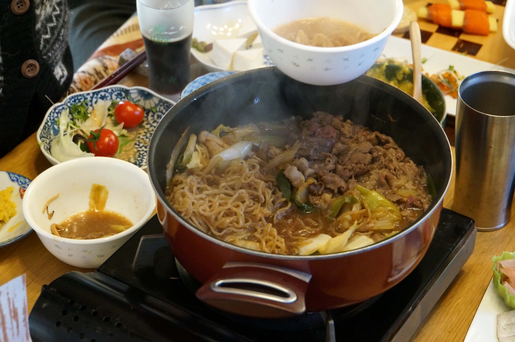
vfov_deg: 15.9
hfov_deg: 23.8
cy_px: 171
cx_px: 258
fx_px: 1222
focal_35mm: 86
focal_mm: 57
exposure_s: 1/100
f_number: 5.6
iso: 3200
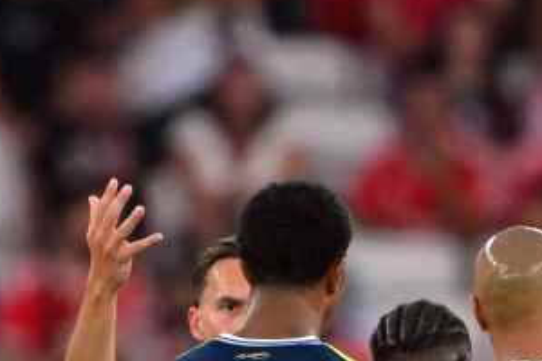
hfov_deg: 0.8
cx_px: 464
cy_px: 757
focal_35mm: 2562
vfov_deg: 0.5
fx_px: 38569
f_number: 2.8
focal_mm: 400
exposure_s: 1/2500
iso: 2000
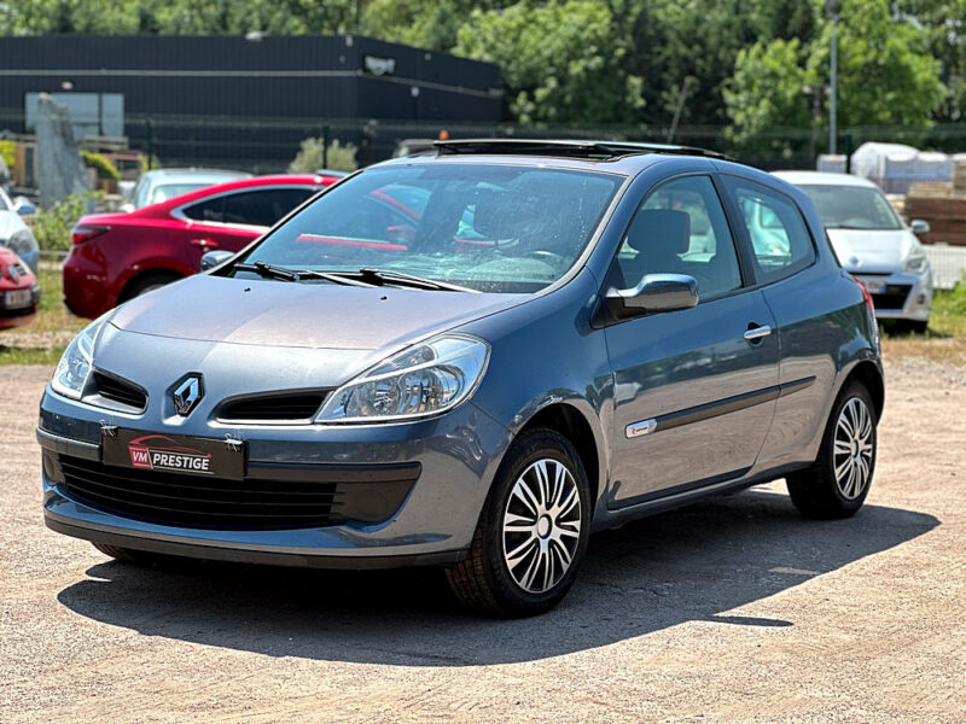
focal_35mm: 77
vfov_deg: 19.1
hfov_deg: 25.3
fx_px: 2149
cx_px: 483
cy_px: 362
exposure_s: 1/423
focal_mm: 9
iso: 32
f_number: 2.8
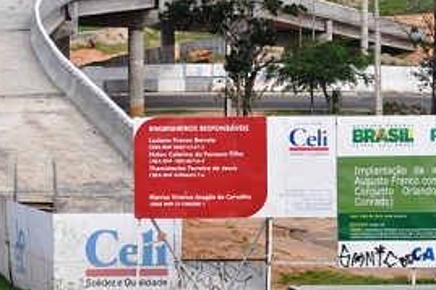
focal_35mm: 238
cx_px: 227
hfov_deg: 8.7
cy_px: 142
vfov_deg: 5.8
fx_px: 2881
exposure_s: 1/1000
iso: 500
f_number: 8
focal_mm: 70
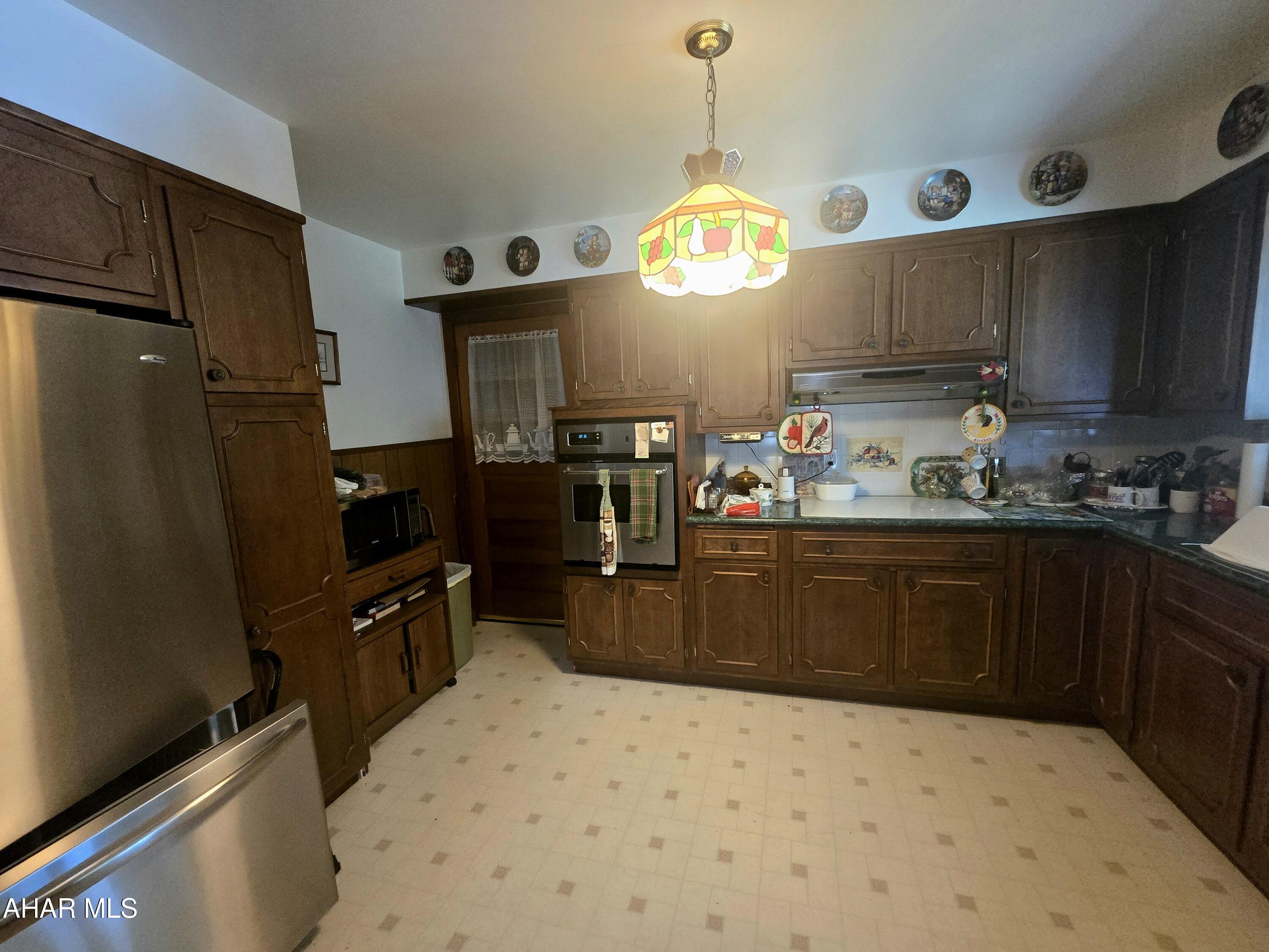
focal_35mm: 13
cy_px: 476
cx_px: 634
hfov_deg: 106.2
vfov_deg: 89.9
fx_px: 477
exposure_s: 1/60.2
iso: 1000
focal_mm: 2.2
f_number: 2.2
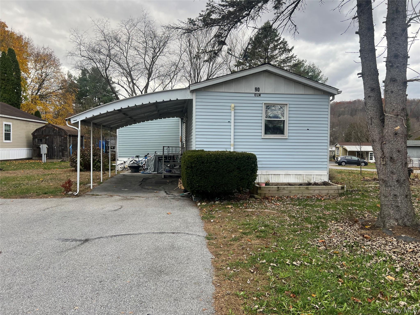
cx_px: 210
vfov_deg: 53.1
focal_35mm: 26
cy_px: 158
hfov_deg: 67.3
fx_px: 315
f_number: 1.5
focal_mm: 5.7
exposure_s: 1/193
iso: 40
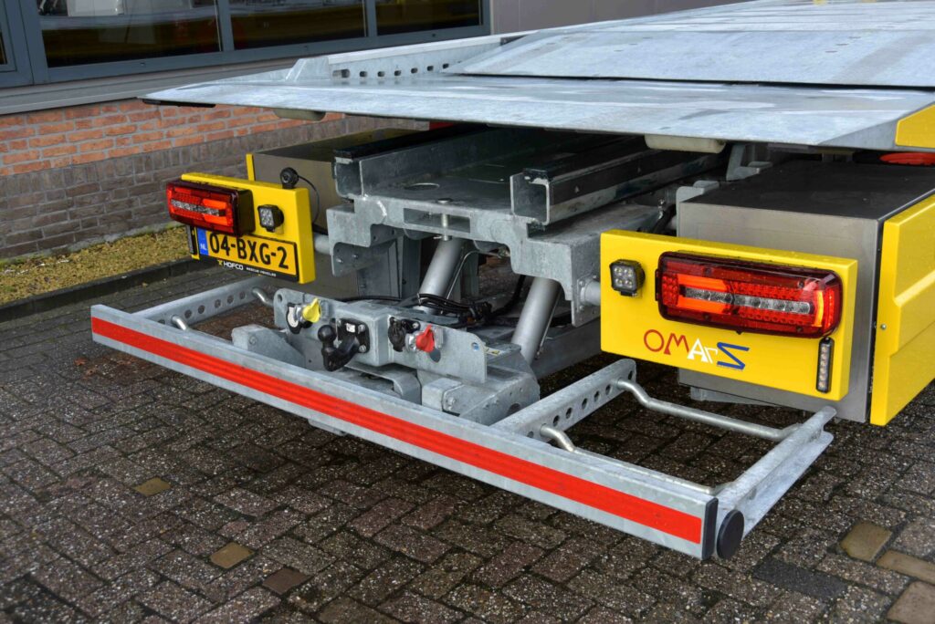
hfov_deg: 50.7
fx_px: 987
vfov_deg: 35.1
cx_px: 468
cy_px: 312
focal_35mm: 38
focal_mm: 38
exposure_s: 1/200
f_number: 7.1
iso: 320
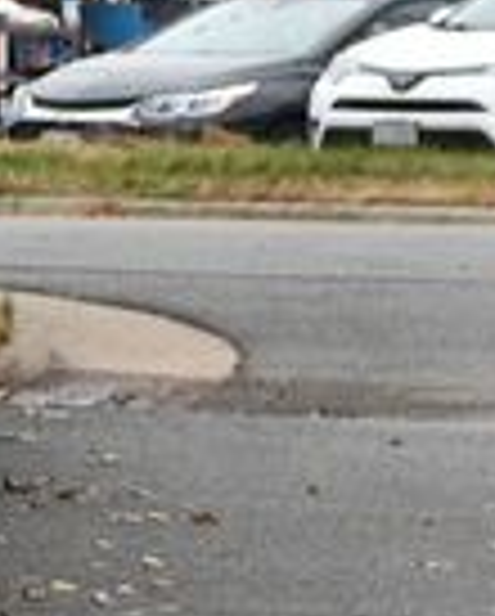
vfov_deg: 2.9
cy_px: 315
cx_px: 1418
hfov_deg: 2.3
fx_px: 12261
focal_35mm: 671
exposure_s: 1/250
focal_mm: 102
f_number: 6.3
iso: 200
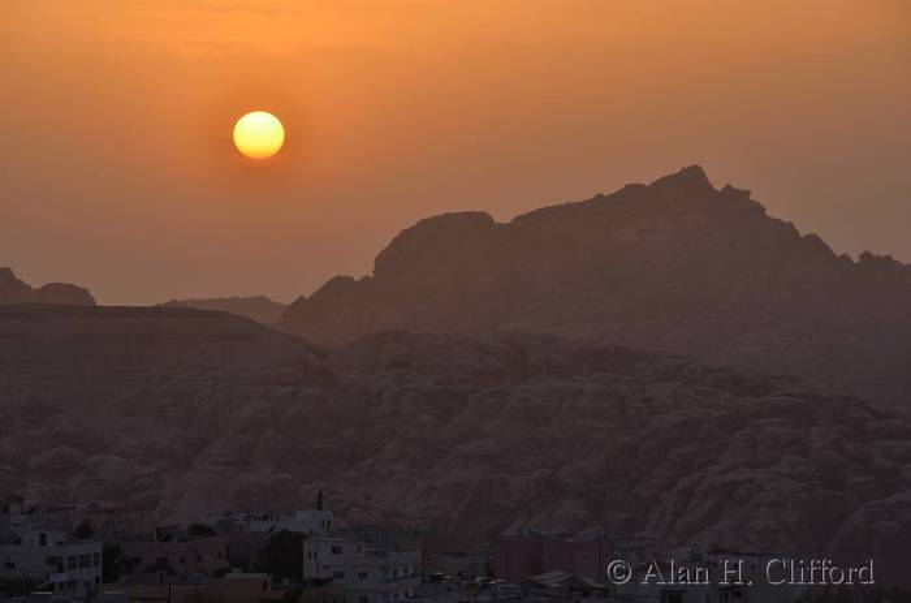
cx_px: 456
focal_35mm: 202
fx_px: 5112
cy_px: 302
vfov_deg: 6.7
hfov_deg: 10.2
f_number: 11
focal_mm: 135
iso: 125
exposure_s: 1/200
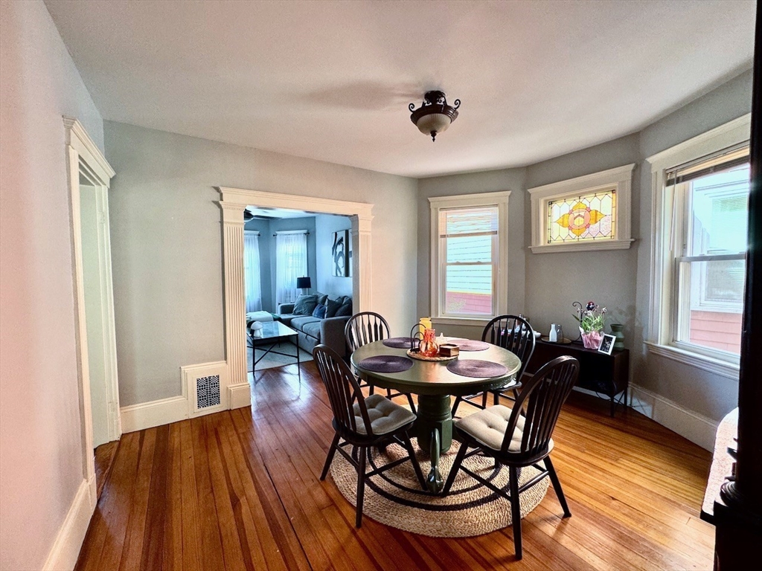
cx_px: 381
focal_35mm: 14
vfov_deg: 85.7
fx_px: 308
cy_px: 286
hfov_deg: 102.1
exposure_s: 1/60
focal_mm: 2.22
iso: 160
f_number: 2.2
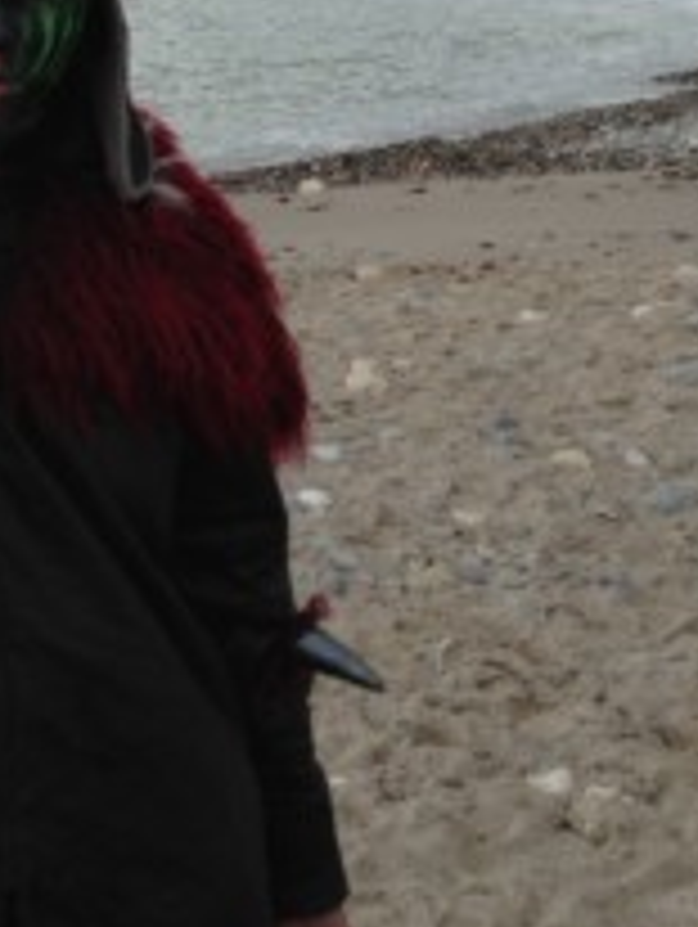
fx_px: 2146
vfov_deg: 23.7
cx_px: 205
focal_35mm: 80
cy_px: 76
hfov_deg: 18.4
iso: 50
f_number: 2.4
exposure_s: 1/1153
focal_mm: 4.13
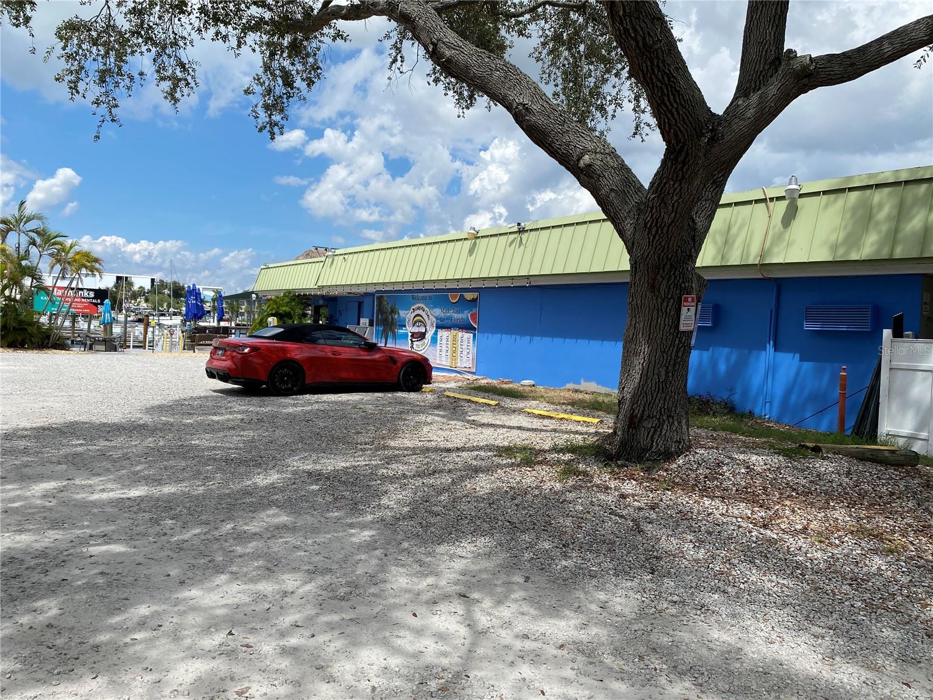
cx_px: 466
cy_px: 350
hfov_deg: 67.3
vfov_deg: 53.1
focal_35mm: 26
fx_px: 701
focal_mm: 4.25
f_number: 1.8
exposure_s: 1/3731
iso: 32
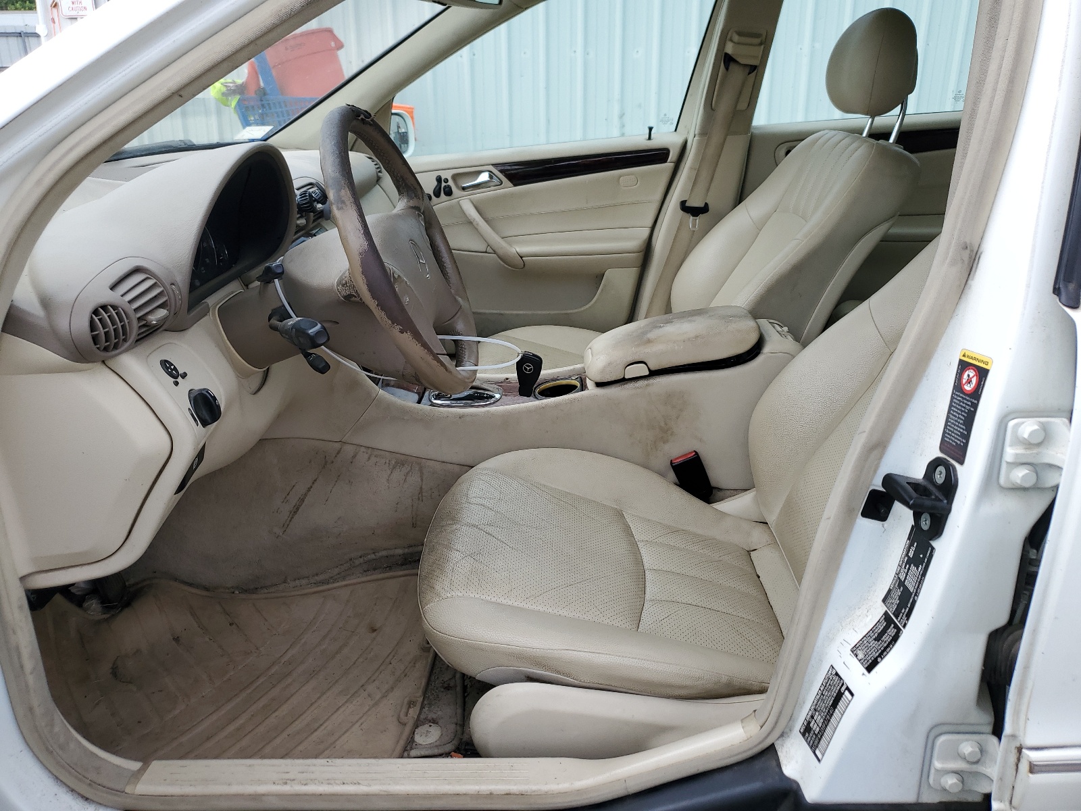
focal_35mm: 26
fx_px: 812
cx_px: 540
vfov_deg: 53.1
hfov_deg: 67.3
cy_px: 406
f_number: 1.5
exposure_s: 1/1250
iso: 50
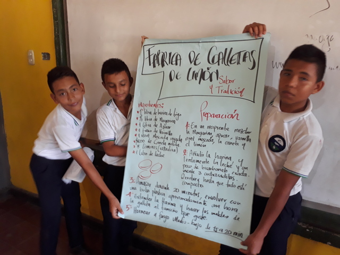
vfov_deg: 51.4
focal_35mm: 27
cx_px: 170
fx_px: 265
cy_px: 128
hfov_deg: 65.3
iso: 160
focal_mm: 3.6
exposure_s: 1/17
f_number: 1.9
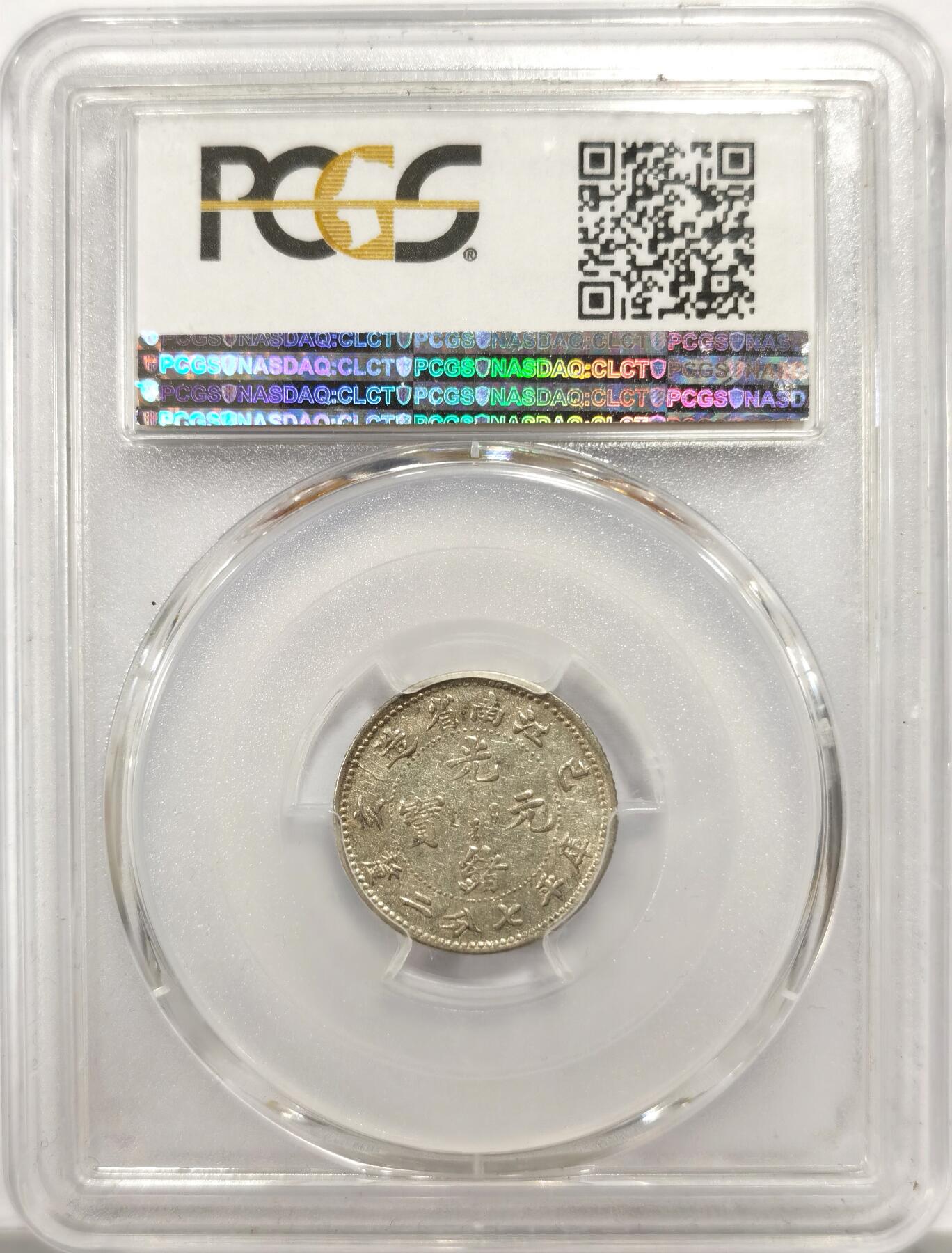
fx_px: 1963
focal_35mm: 54
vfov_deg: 35.4
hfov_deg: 27.3
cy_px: 626
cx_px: 476
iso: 100
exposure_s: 1/100
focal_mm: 5.56
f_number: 16
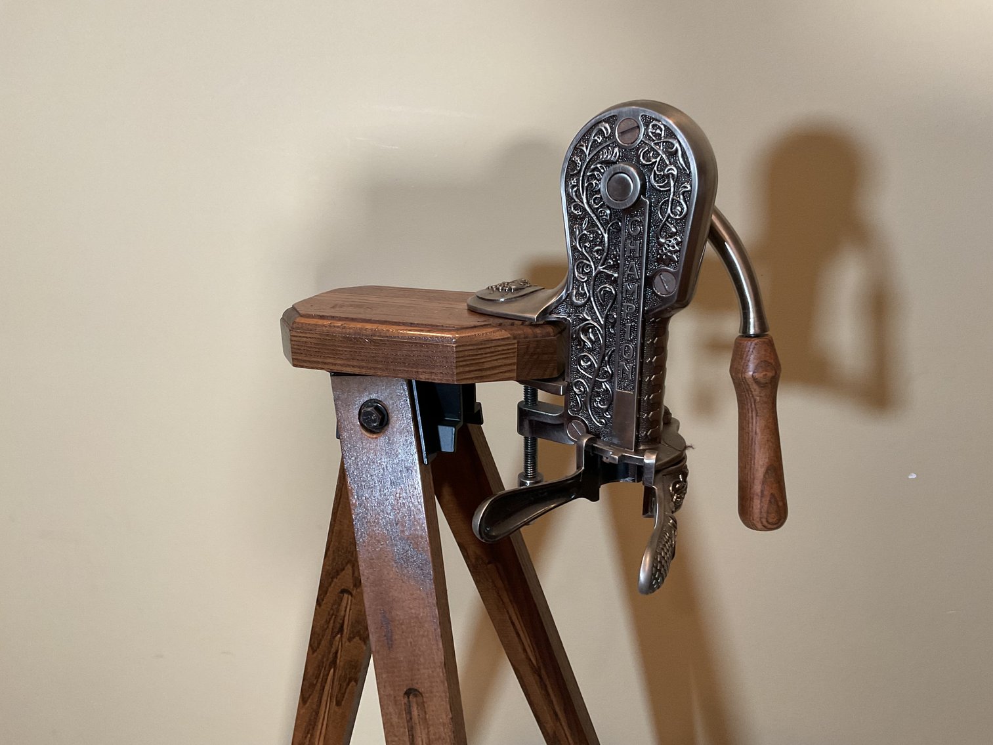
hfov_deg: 61.7
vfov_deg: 48.2
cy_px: 372
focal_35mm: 29
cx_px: 496
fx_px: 832
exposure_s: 1/60
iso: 125
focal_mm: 3
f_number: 1.8
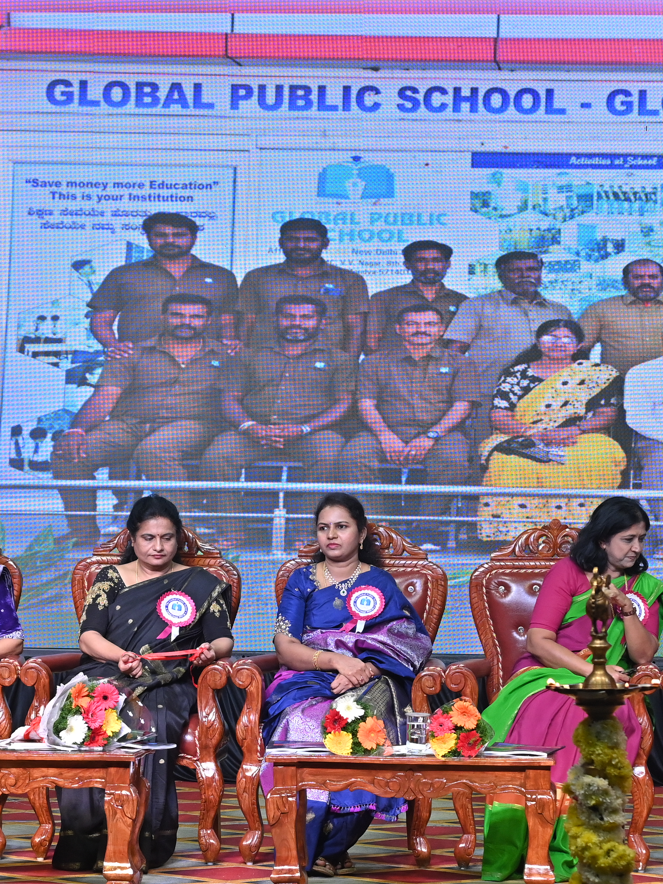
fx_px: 3678
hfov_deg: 10.3
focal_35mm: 144
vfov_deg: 13.7
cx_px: 286
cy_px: 624
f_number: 4.5
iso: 500
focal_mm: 48
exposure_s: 1/200
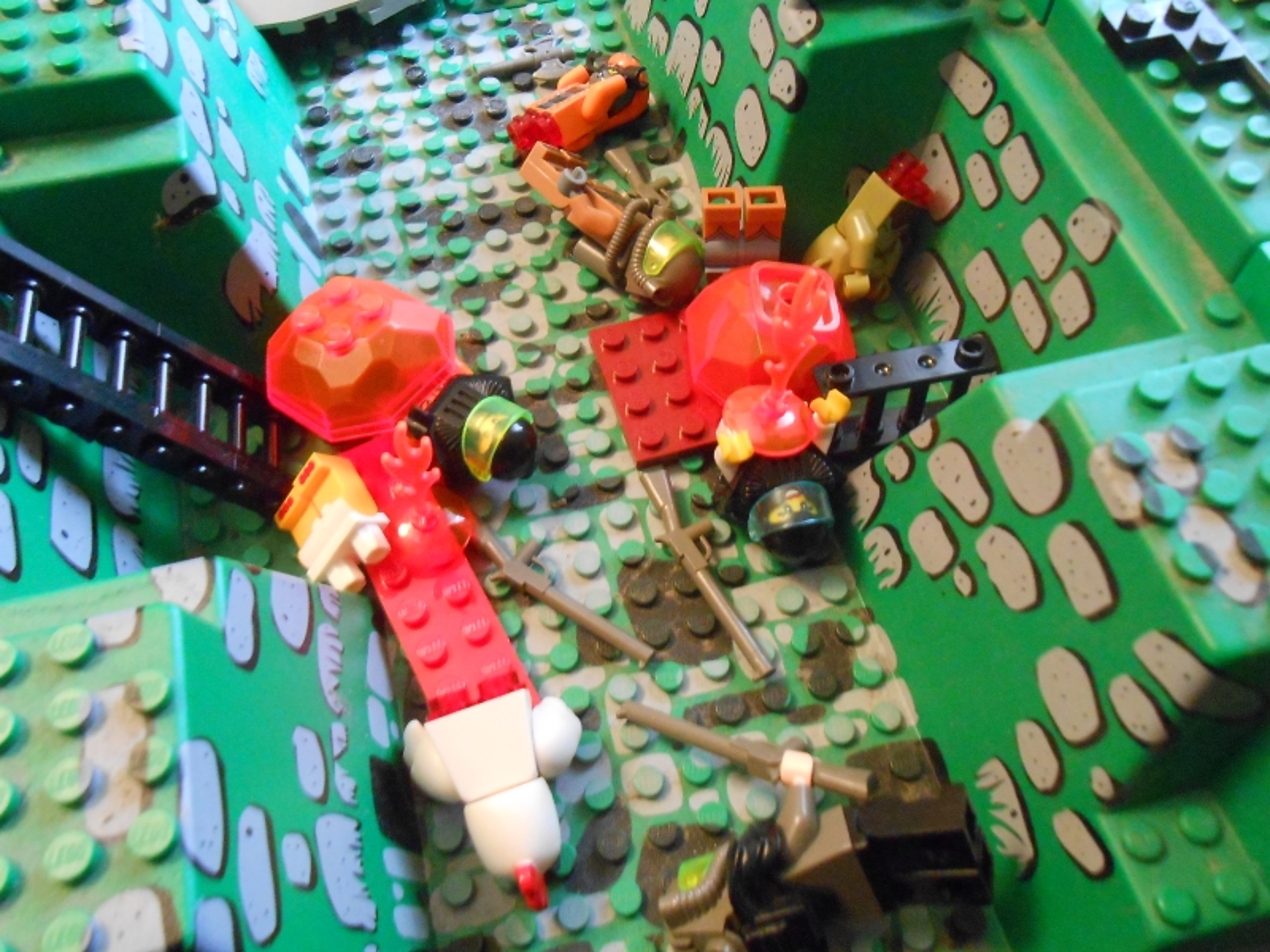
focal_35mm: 30
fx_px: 1101
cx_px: 635
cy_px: 476
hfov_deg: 60.0
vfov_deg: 46.8
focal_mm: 5.3
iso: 800
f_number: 3.8
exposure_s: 1/3
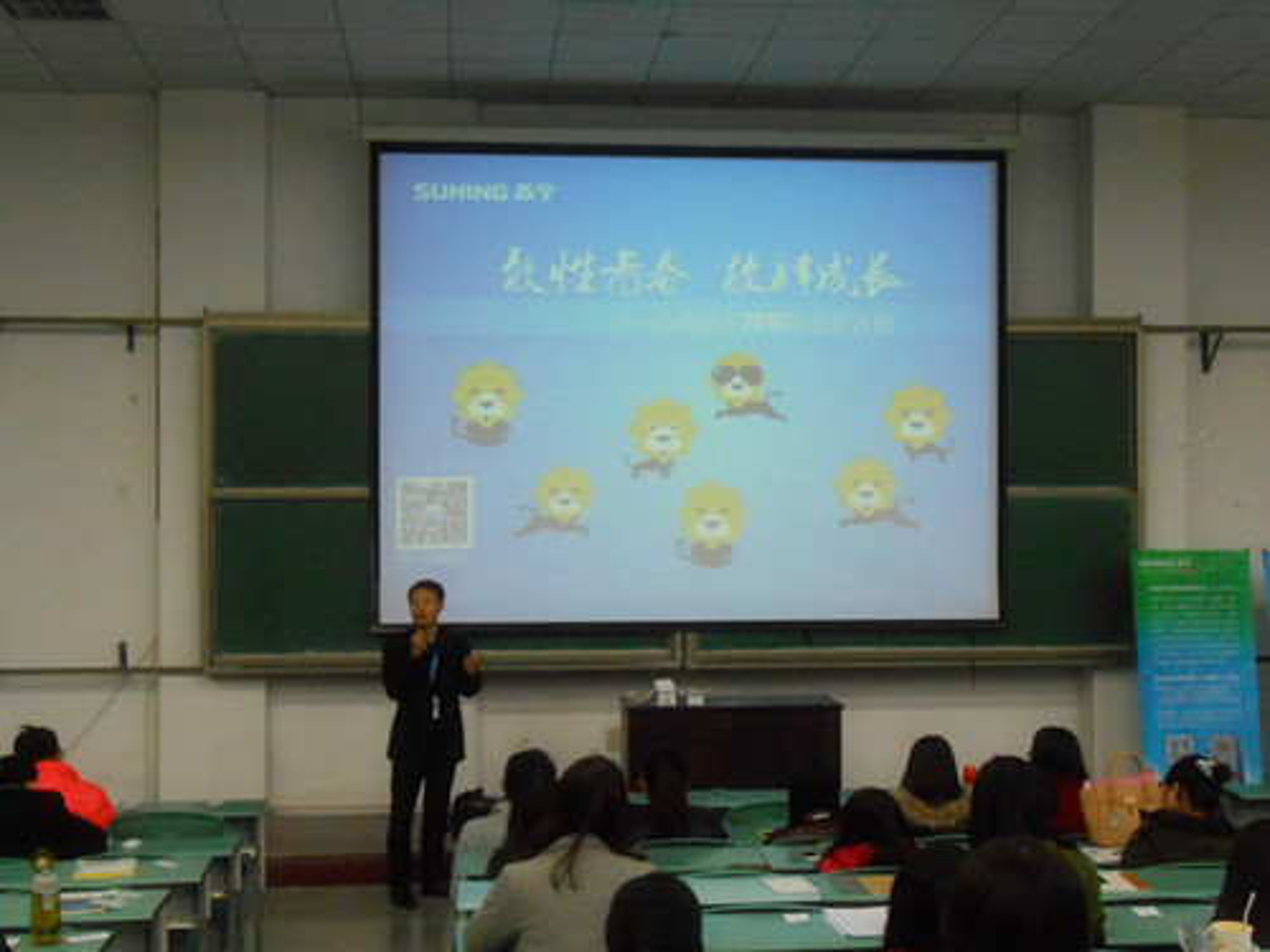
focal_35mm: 49
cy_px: 476
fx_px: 1798
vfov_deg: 29.7
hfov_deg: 38.9
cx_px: 635
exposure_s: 1/60
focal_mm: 8.8
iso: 800
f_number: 4.8
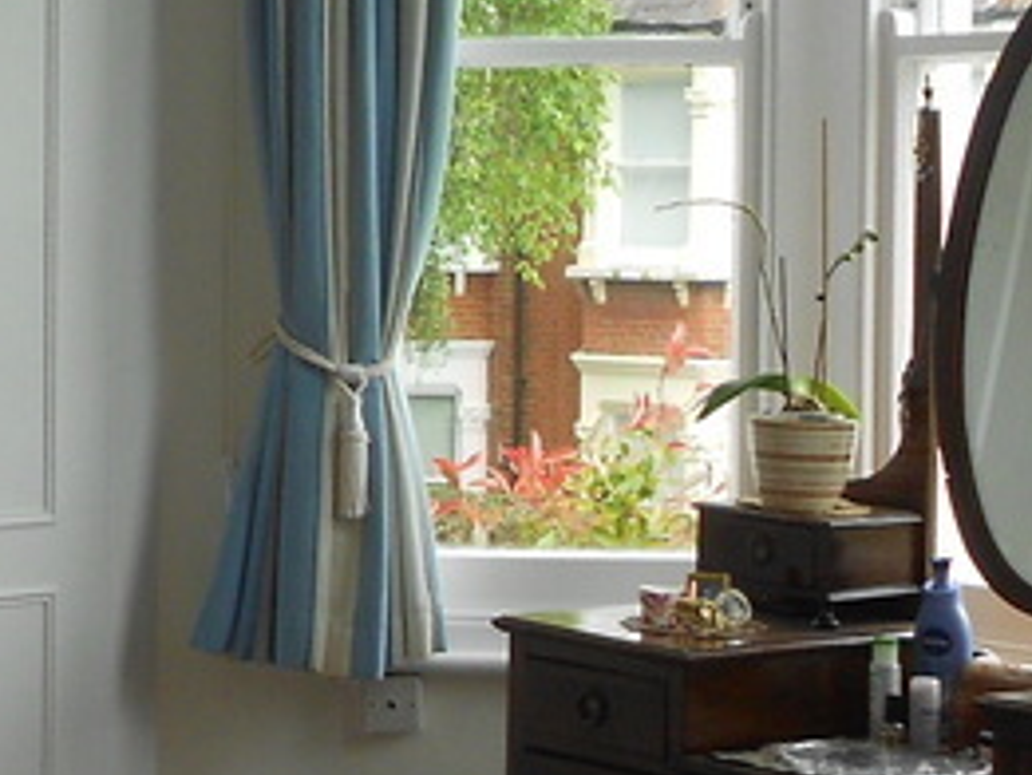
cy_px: 229
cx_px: -83
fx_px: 3042
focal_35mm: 102
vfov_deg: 14.5
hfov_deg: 18.6
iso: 80
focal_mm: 4.6
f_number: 3.2
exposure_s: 1/100
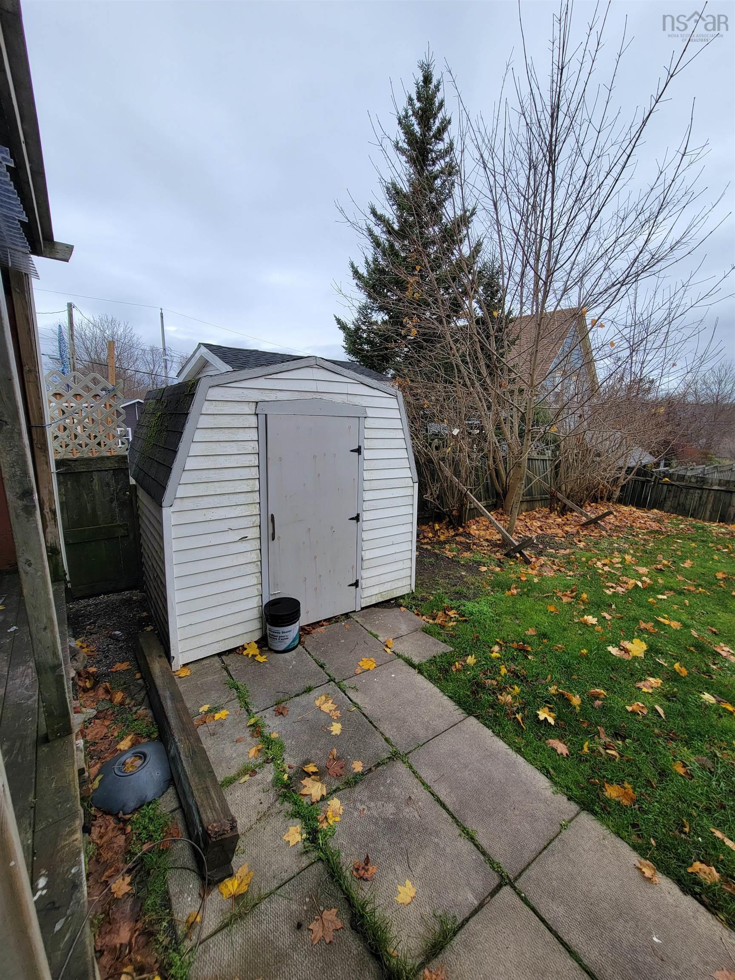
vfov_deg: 106.2
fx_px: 368
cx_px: 368
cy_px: 490
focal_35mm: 13
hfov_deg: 89.9
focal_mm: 2.2
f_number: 2.2
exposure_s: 1/458
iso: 50
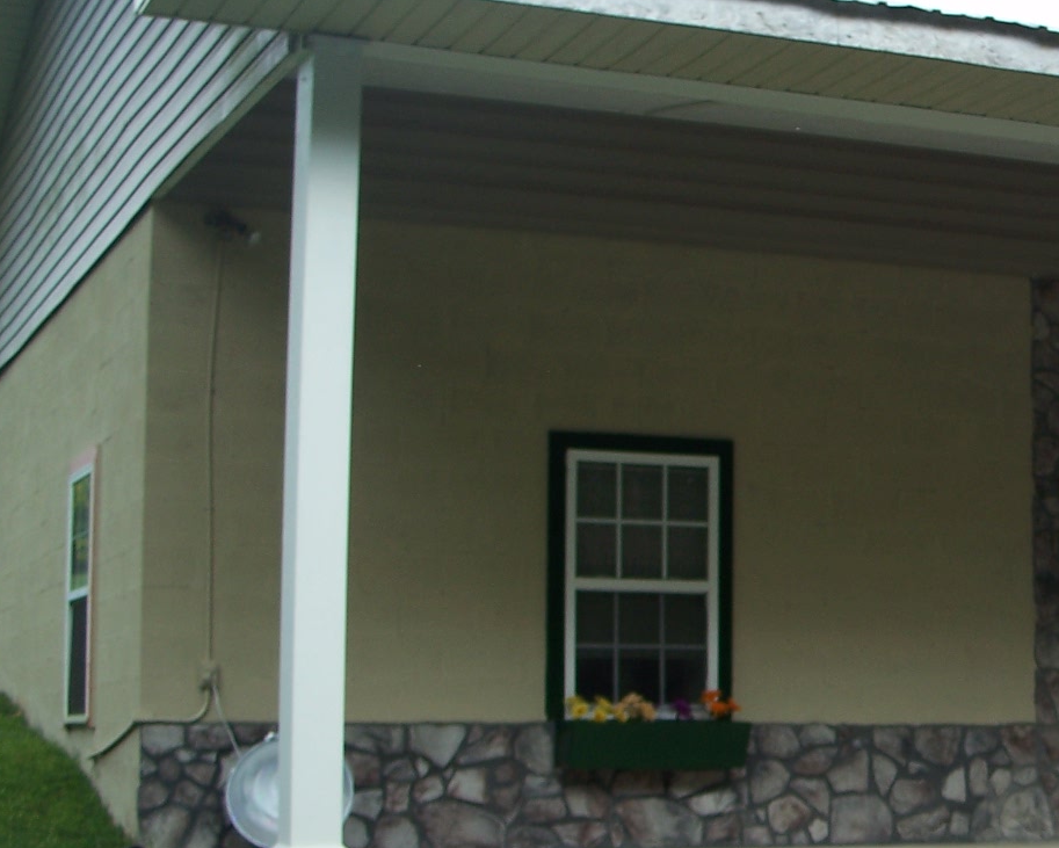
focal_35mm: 81
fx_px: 2540
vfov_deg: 18.9
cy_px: 556
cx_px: 1097
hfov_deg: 22.5
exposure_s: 1/250
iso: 64
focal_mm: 7.8
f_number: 2.8
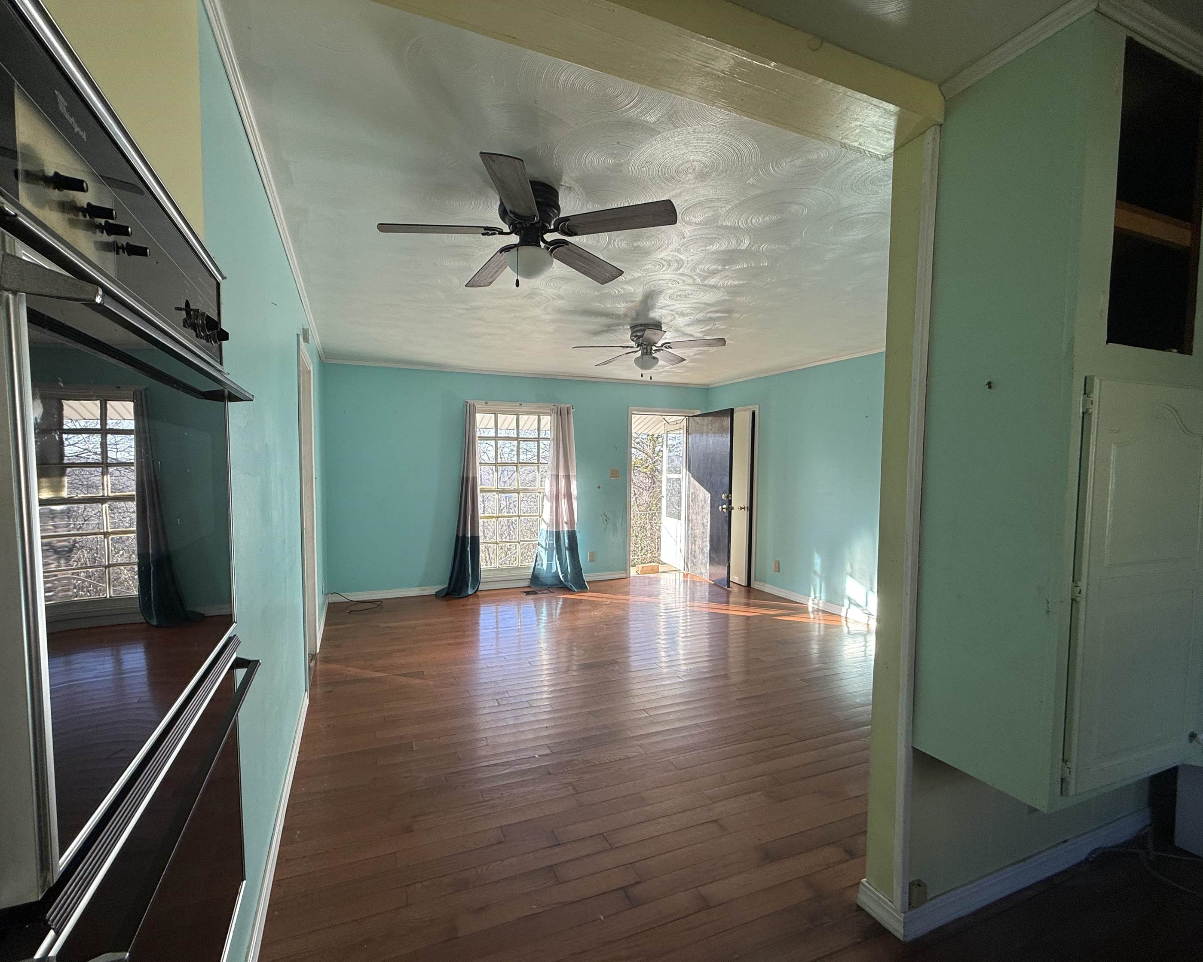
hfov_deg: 96.6
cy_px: 494
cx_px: 560
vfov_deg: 84.0
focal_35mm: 15
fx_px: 534
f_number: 2.2
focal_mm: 2.22
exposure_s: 1/99
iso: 64
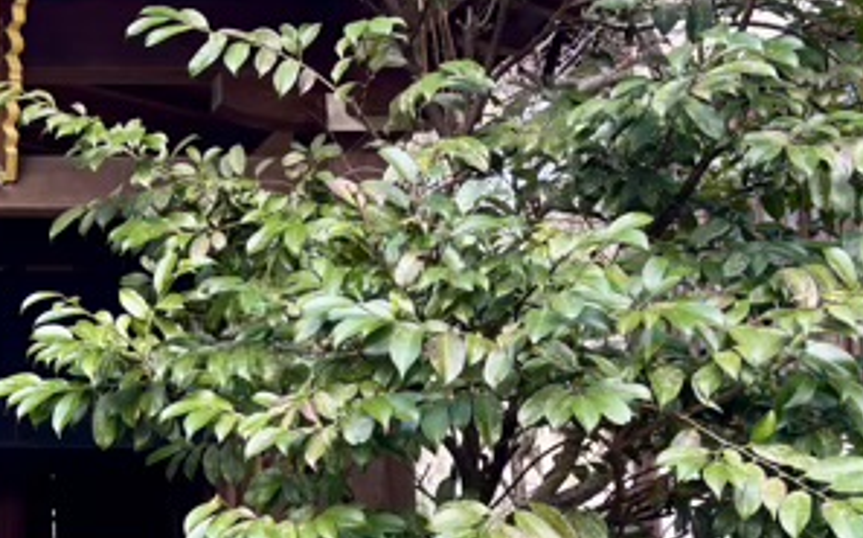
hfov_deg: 28.5
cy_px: 307
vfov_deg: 19.9
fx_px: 1527
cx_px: -96
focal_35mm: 65
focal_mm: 5.96
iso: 50
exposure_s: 1/121
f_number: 1.6
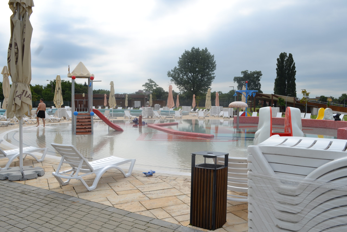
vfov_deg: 40.0
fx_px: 318
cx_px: 174
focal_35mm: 33
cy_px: 116
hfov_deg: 57.2
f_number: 9
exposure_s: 1/320
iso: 100
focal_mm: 22
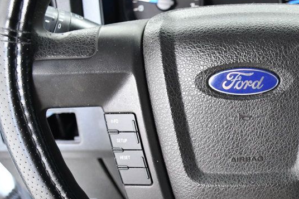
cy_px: 166
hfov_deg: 30.8
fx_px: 523
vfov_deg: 21.2
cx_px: 256
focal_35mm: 63
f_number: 3.8
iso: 2500
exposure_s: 1/60
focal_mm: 22
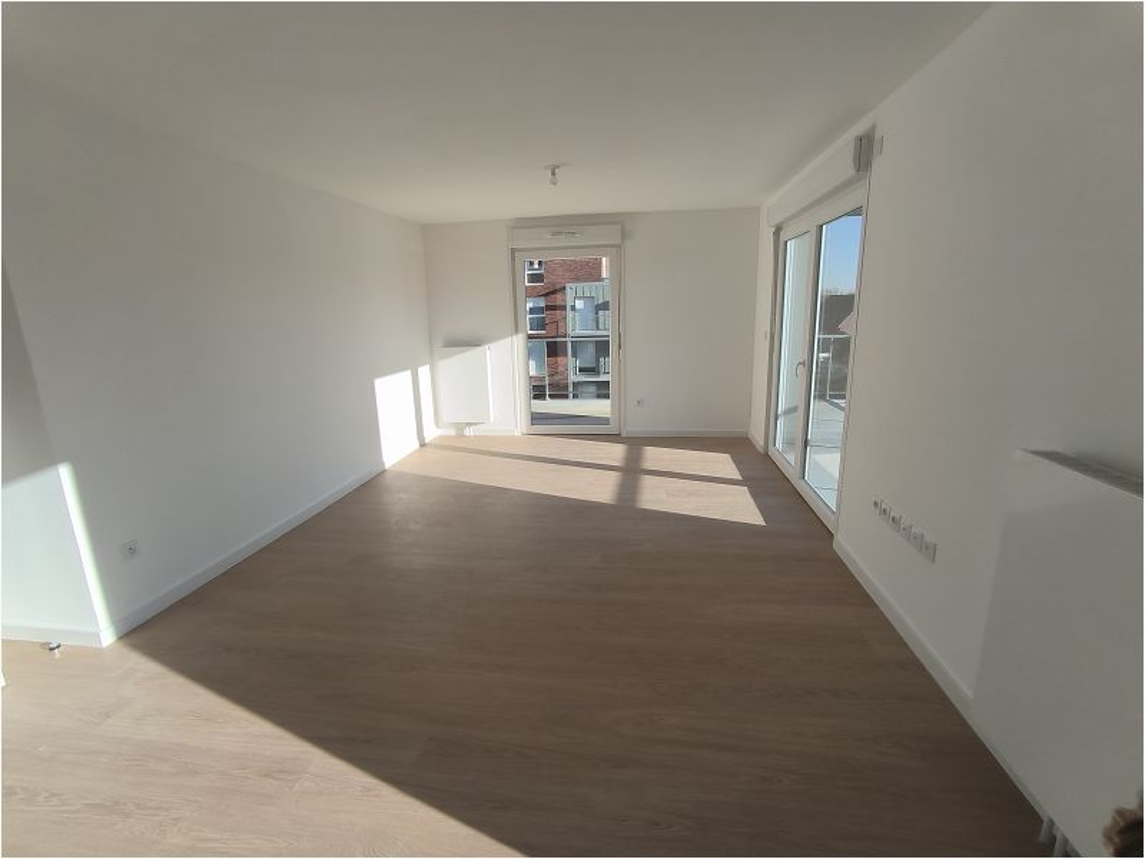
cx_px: 572
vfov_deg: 78.1
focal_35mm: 16
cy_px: 430
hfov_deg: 94.5
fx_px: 529
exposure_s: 1/575
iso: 50
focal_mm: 1.65
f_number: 2.2
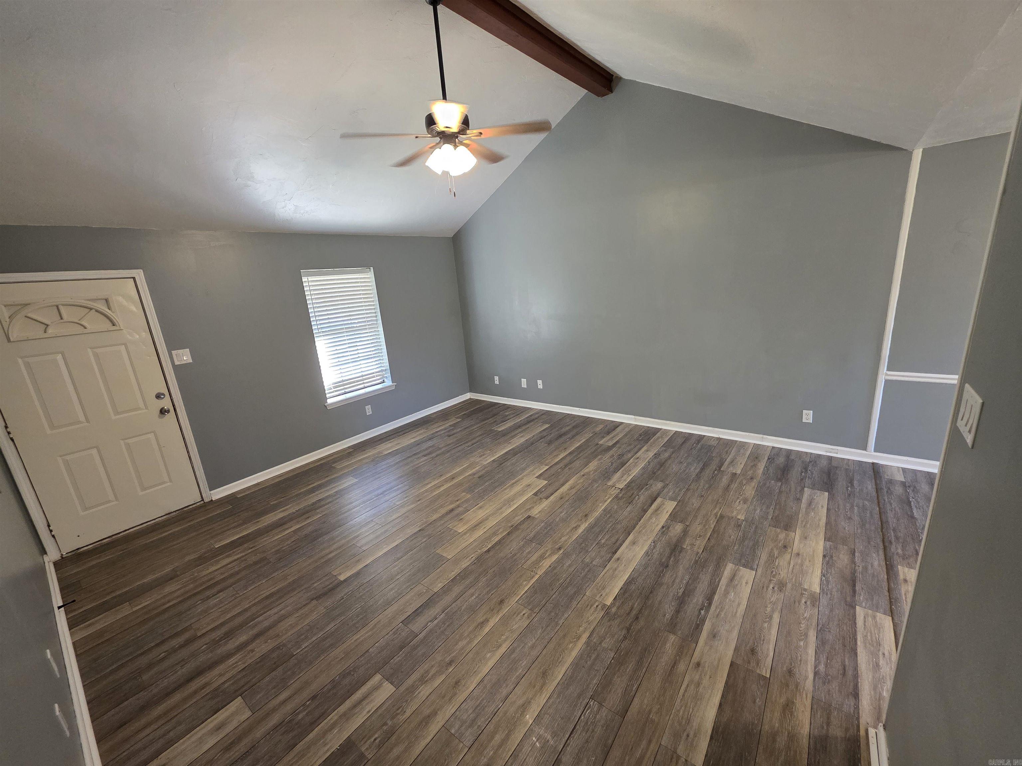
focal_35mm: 13
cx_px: 511
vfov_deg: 89.9
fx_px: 384
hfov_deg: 106.2
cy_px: 383
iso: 250
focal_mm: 2.2
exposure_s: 1/60
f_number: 1.9
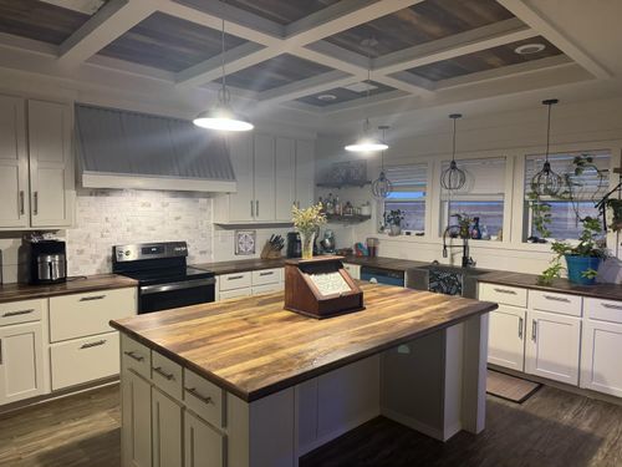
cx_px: 311
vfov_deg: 56.8
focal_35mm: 24
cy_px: 234
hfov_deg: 71.6
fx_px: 431
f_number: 1.78
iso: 640
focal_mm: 6.76
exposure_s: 1/60
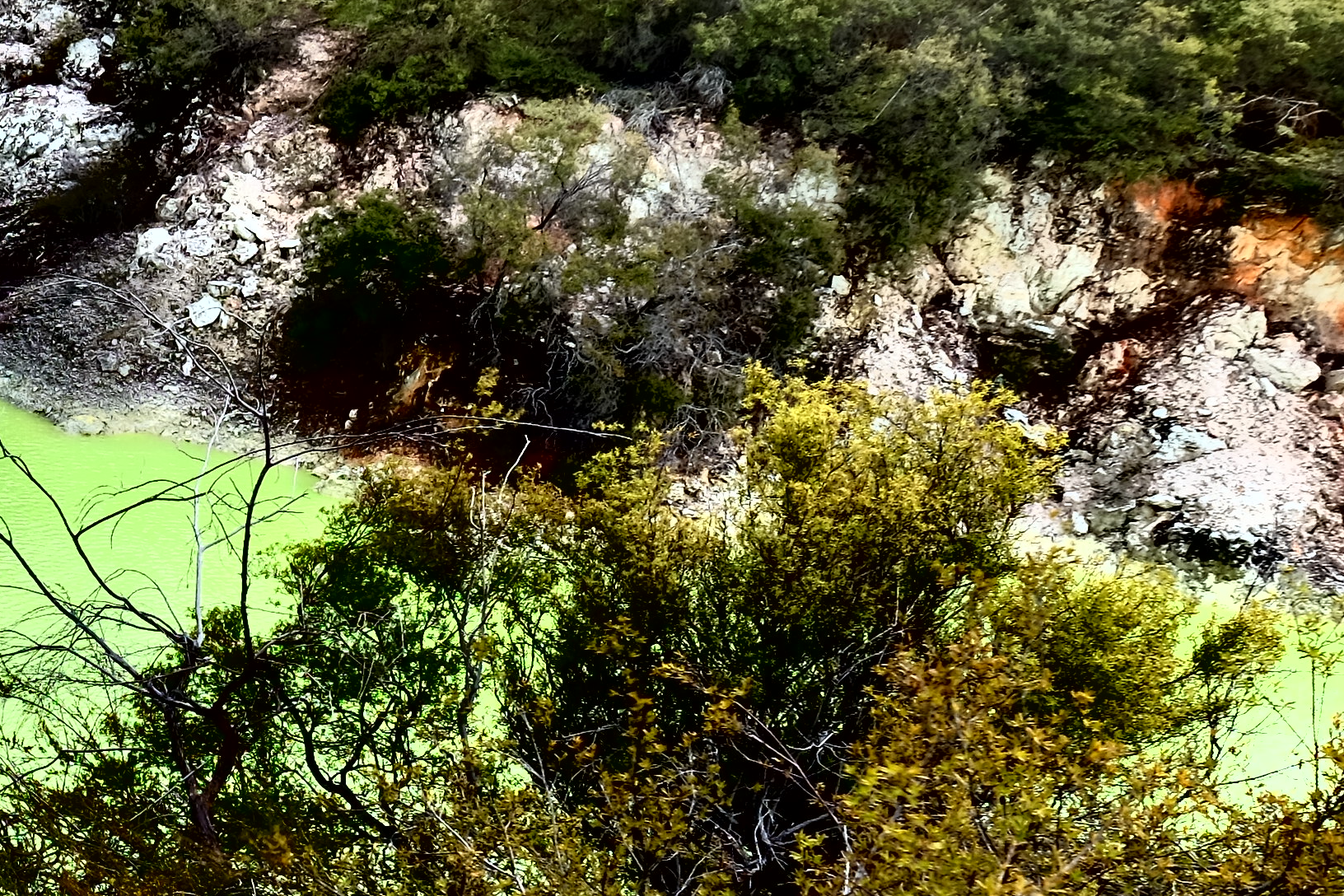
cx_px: -296
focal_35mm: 45
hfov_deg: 34.3
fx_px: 1680
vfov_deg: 29.1
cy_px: 736
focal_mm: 10
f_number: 5.6
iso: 200
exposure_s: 1/170
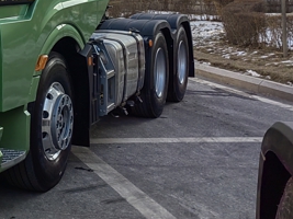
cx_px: -42
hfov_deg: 22.5
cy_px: -36
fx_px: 685
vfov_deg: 17.4
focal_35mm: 81
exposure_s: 1/1106
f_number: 1.9
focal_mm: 5.52
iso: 50
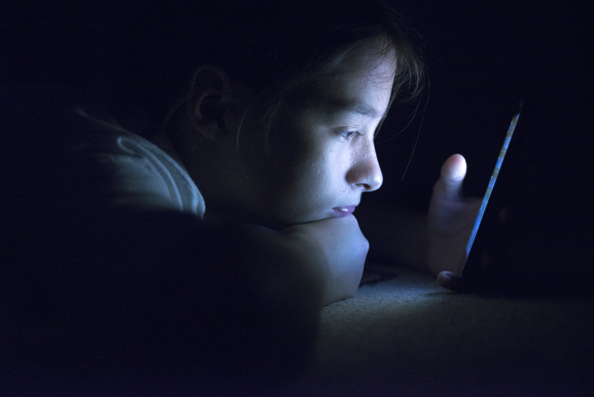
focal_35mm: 55
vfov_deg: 24.7
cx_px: 297
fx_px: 908
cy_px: 198
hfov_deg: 36.2
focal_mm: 55
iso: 800
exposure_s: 1/80
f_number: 2.8
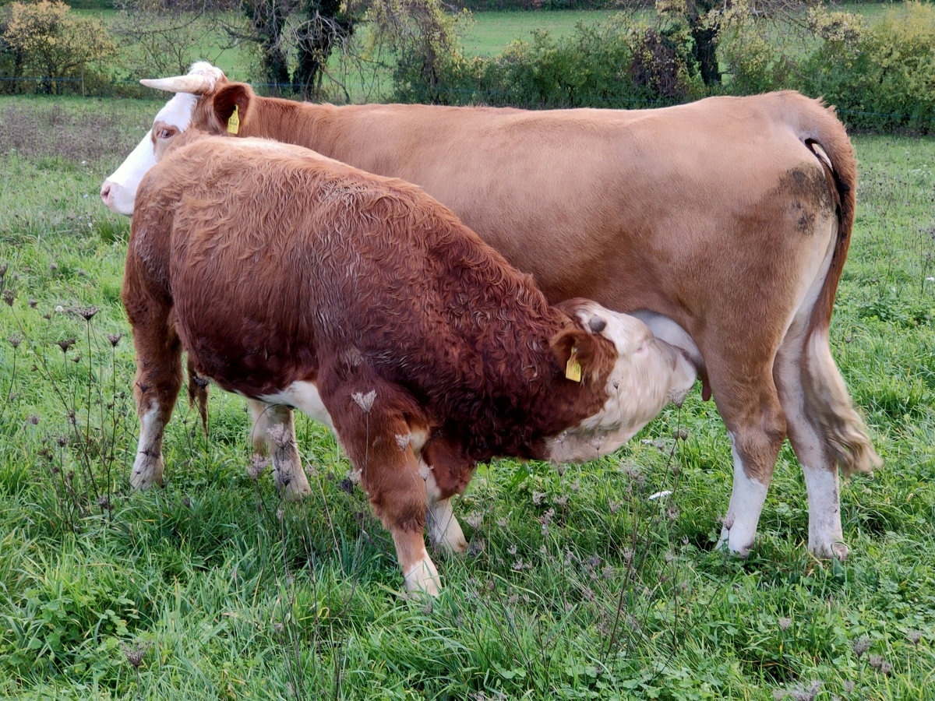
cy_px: 350
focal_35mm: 36
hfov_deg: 51.4
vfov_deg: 39.7
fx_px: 972
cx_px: 468
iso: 197
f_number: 2.4
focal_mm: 6.25
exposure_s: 1/50
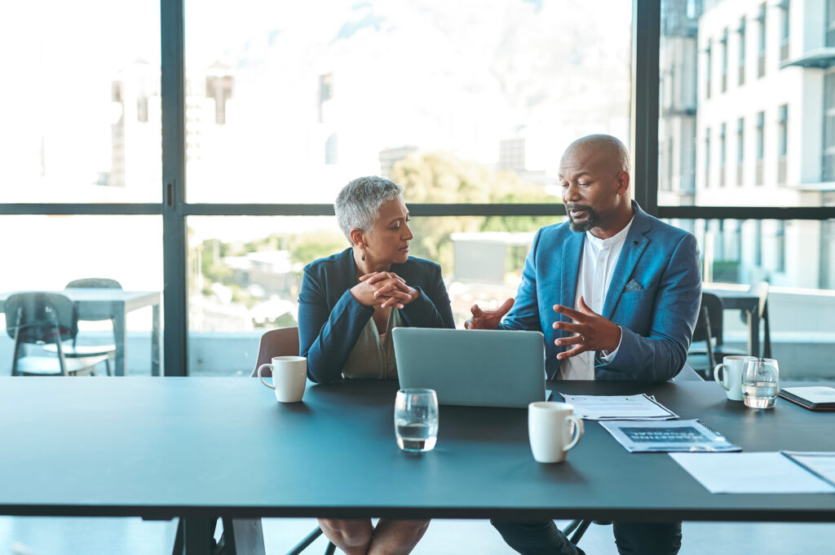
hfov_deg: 39.6
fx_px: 1159
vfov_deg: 26.9
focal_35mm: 50
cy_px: 278
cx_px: 418
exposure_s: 1/200
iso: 250
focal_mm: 50
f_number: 2.8
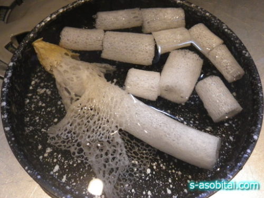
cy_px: 99
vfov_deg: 41.8
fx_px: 259
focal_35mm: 34
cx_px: 132
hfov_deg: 54.0
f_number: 3.8
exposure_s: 1/40
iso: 800
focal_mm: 6.1
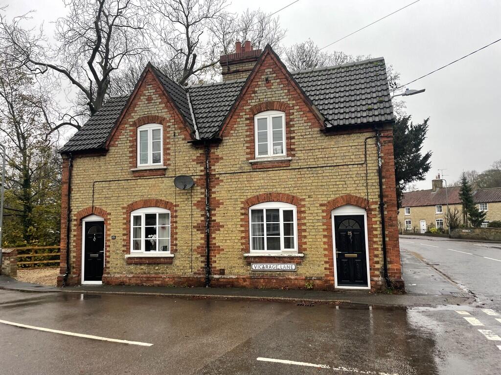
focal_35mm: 26
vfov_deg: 53.1
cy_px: 188
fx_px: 376
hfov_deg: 67.3
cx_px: 250
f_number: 1.6
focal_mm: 4.2
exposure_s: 1/226
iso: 32
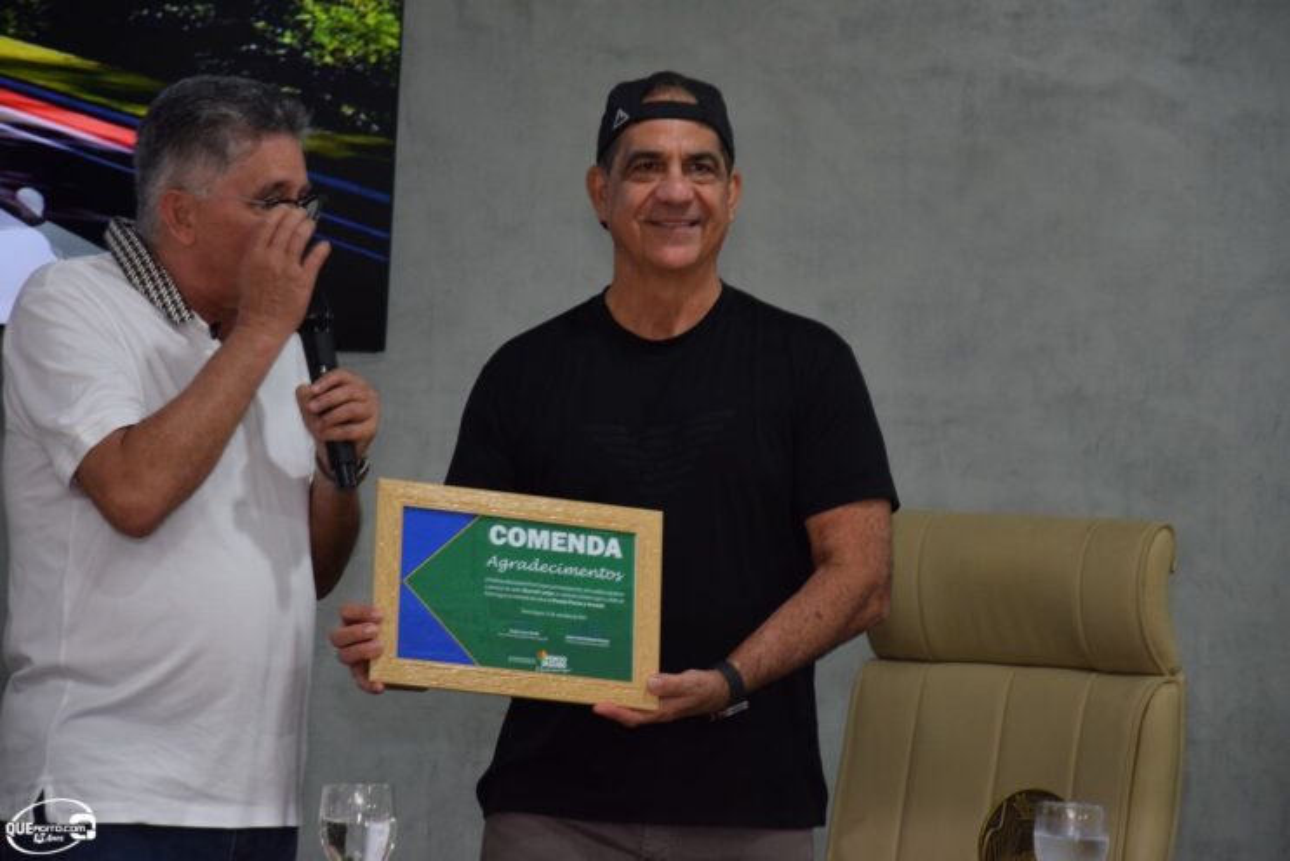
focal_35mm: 158
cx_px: 645
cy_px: 430
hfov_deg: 13.0
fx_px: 5644
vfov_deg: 8.7
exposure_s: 1/80
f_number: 5.6
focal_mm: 105
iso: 800
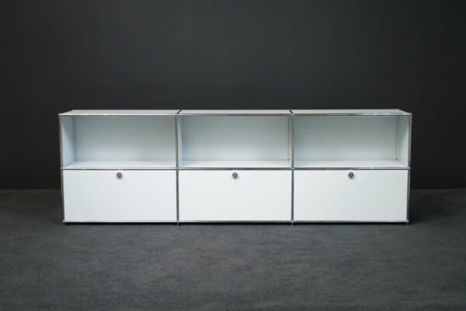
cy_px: 156
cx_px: 233
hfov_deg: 38.2
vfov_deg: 26.0
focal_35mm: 52
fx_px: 673
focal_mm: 52
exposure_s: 1/200
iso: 5000
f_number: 7.1
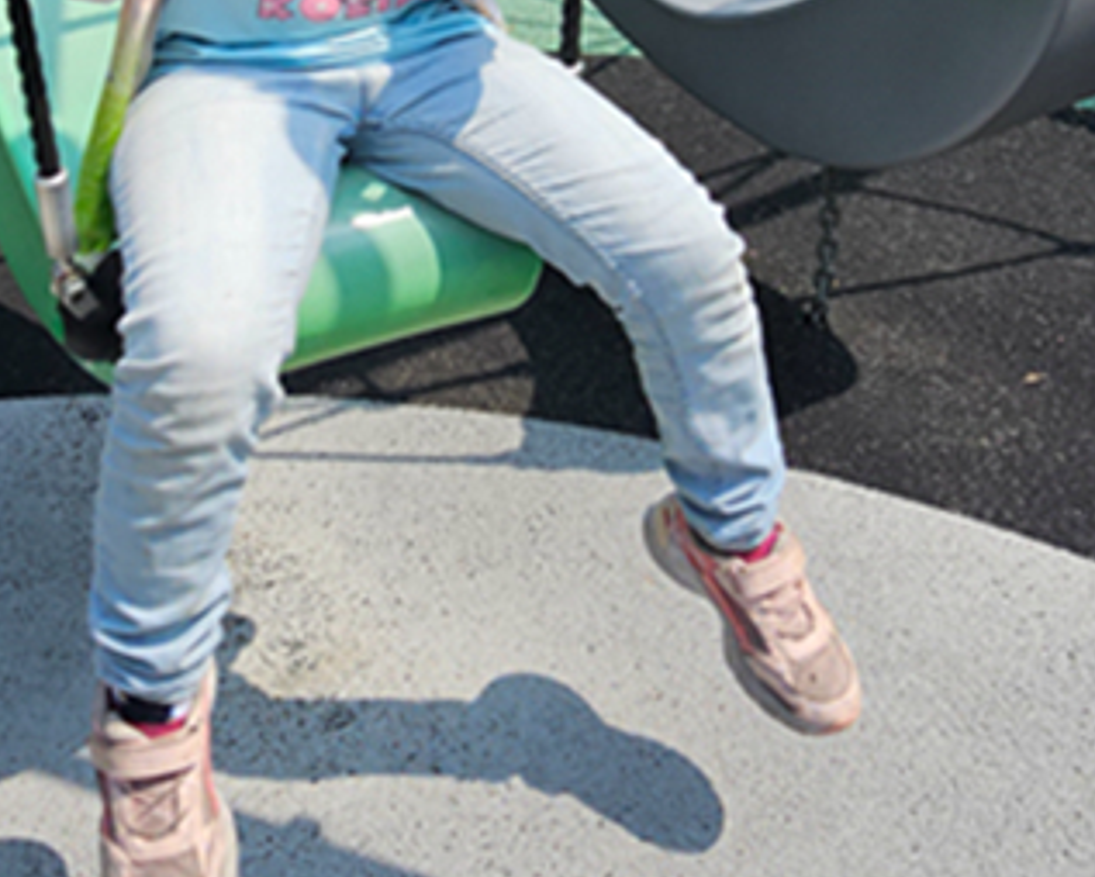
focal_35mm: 41
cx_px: 387
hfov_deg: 44.3
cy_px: 73
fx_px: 1330
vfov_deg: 34.3
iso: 50
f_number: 2.2
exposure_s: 1/2000
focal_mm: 2.2
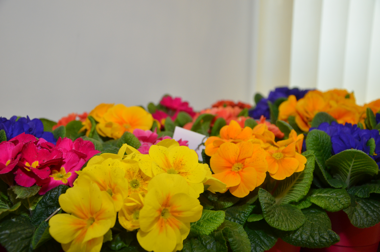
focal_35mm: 48
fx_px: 506
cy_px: 126
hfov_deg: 41.2
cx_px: 190
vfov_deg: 28.0
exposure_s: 1/60
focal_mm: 32
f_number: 4.2
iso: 800
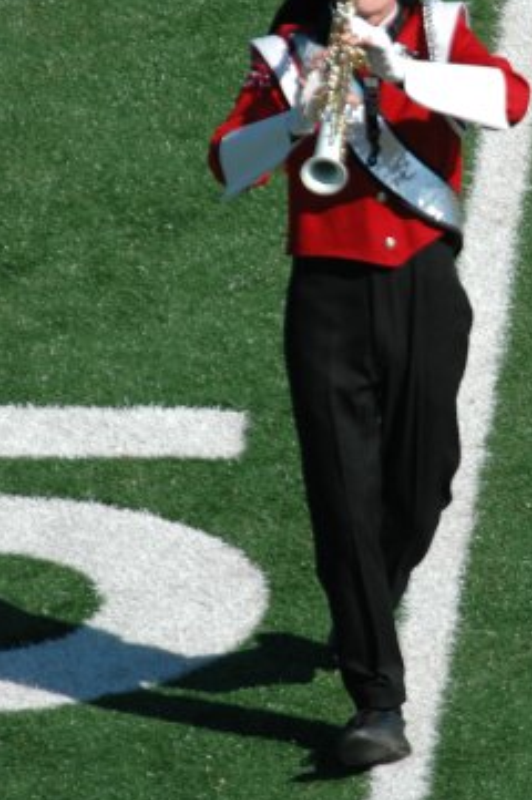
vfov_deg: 2.1
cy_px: 255
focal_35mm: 996
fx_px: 22119
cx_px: 433
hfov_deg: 1.4
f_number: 5.6
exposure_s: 1/1000
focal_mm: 400
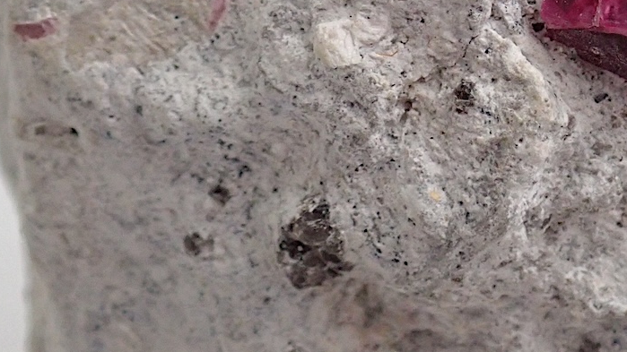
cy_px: -32
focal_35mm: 195
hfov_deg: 11.0
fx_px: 3242
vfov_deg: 6.2
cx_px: 477
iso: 640
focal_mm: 18
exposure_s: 1/100
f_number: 4.9
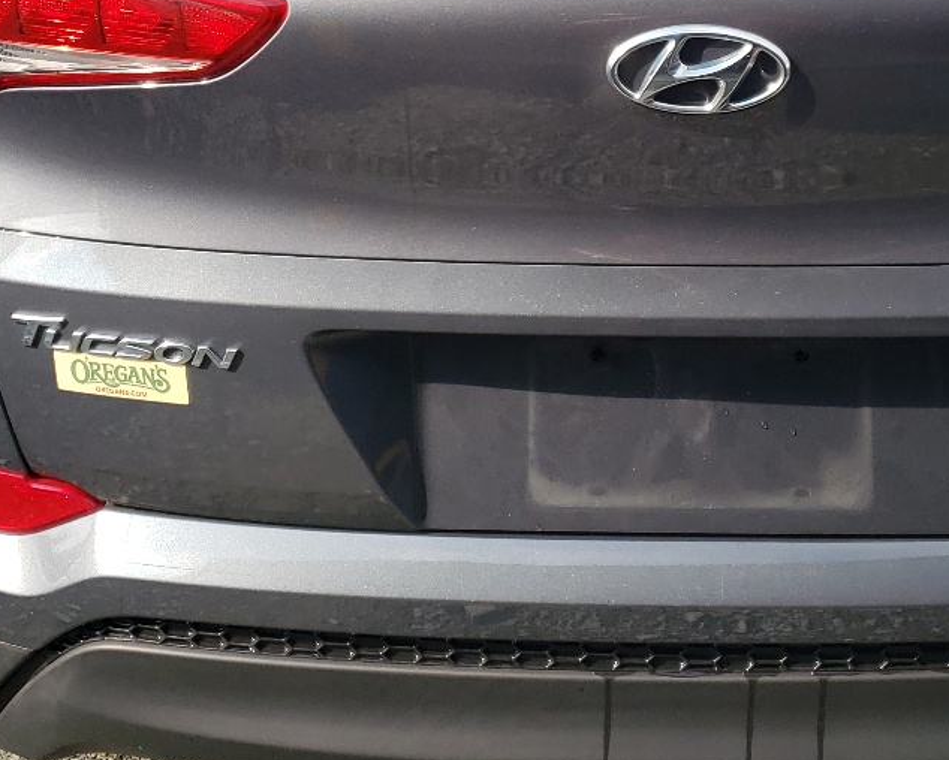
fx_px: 1799
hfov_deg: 29.1
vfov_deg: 23.3
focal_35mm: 64
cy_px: 85
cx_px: 704
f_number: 1.5
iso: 50
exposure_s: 1/1429
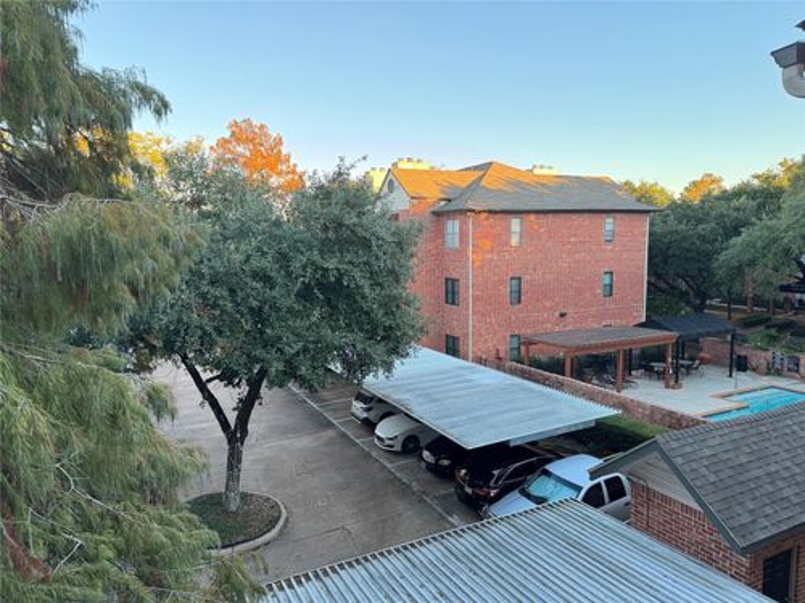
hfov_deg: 71.6
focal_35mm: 24
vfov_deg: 56.8
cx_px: 402
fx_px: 558
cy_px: 302
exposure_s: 1/135
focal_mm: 6.86
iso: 100
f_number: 1.78
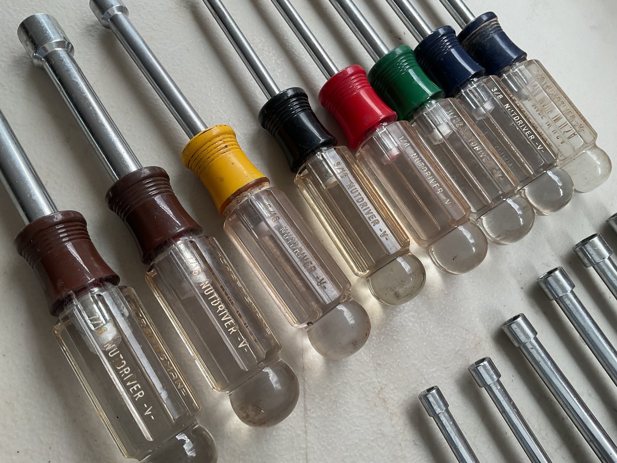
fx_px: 517
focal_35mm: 29
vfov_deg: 48.2
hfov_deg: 61.7
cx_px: 308
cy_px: 232
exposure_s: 1/120
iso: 25
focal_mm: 3
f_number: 1.8
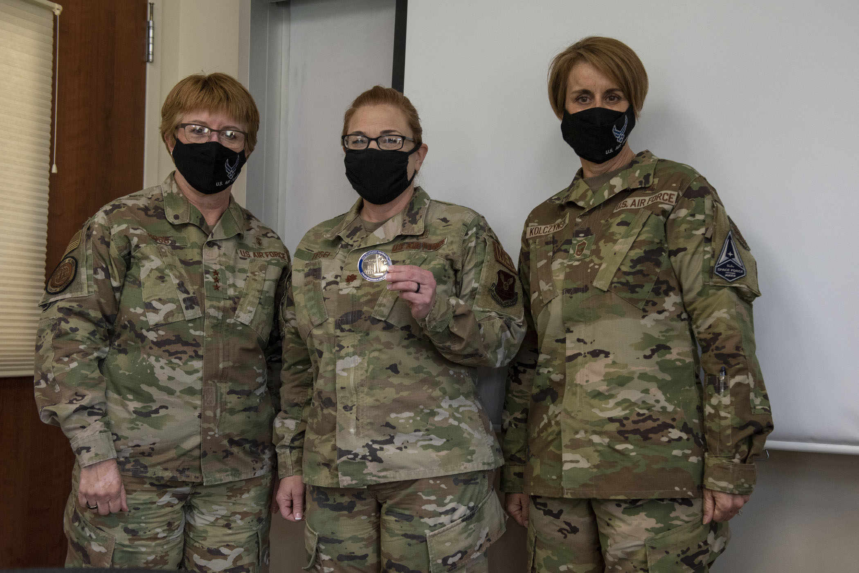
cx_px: 430
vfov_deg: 33.4
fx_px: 954
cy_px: 286
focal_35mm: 40
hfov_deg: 48.5
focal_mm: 40
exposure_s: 1/80
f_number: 4.5
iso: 1000
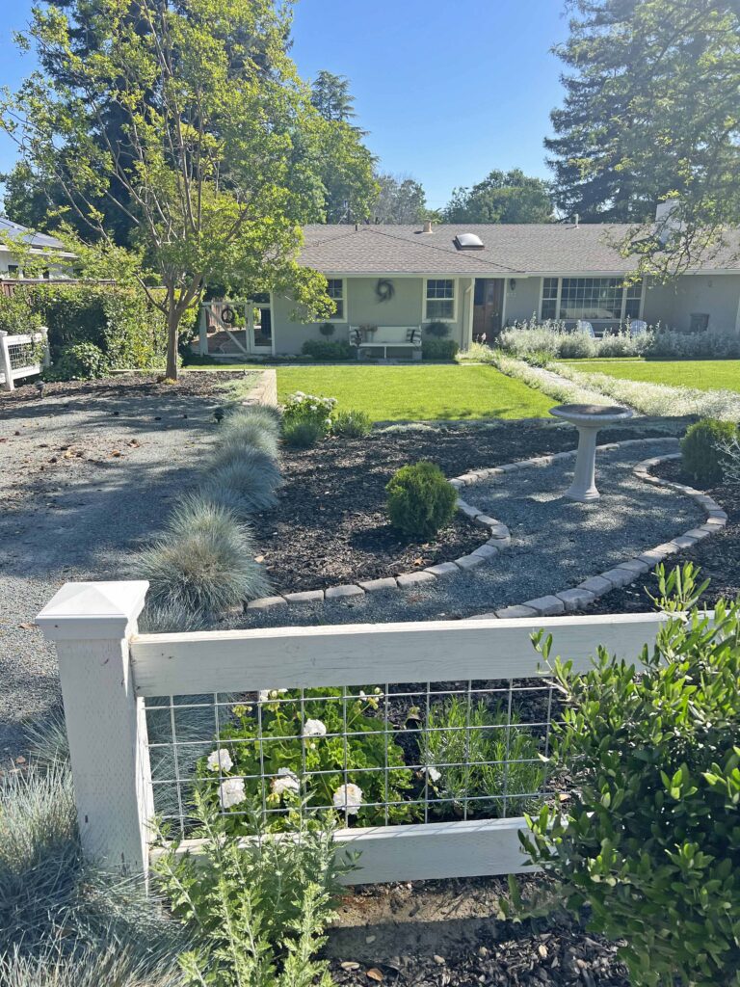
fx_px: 741
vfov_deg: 67.3
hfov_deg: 53.1
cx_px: 370
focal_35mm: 26
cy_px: 494
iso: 50
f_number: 1.5
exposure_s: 1/1645
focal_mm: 5.7
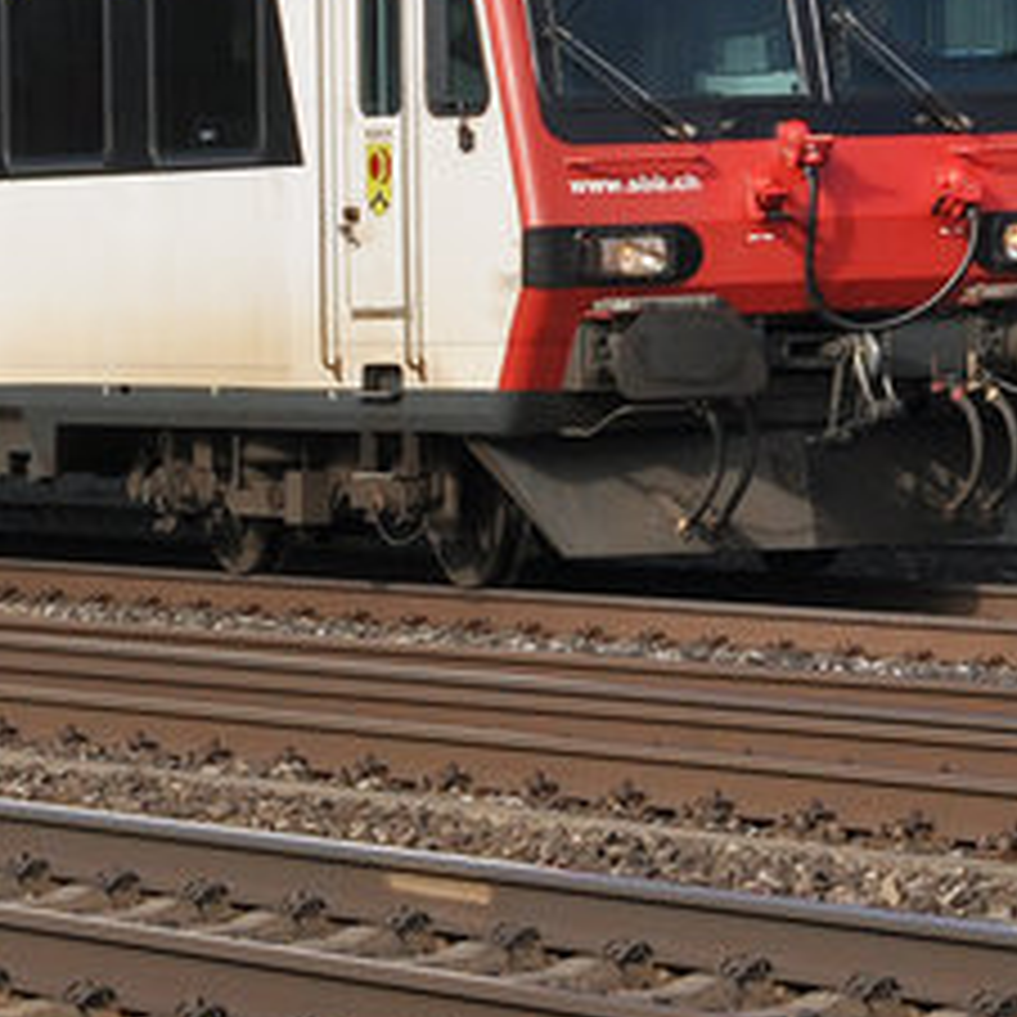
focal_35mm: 284
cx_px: -364
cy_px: -146
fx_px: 9440
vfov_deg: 6.1
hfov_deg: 6.1
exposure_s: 1/1000
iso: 250
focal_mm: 42
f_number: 5.6
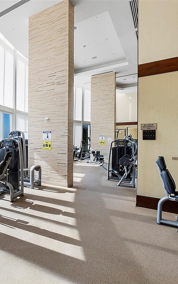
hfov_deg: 44.5
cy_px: 142
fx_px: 178
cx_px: -2
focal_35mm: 23
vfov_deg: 77.1
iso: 250
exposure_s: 1/125
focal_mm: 10
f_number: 10
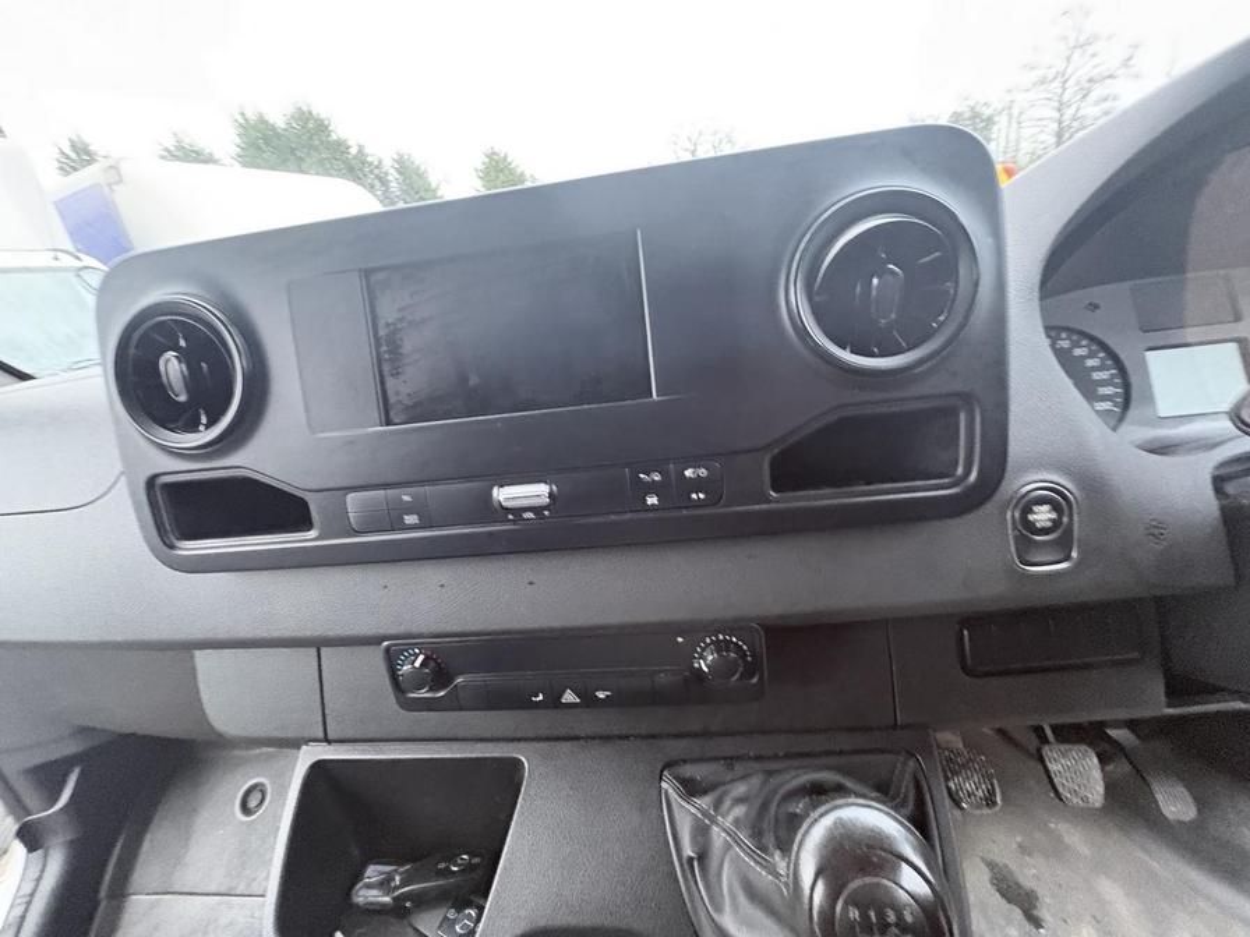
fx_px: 506
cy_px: 468
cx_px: 625
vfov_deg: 85.7
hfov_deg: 102.1
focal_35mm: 14
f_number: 2.2
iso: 1000
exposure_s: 1/35
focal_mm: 2.22
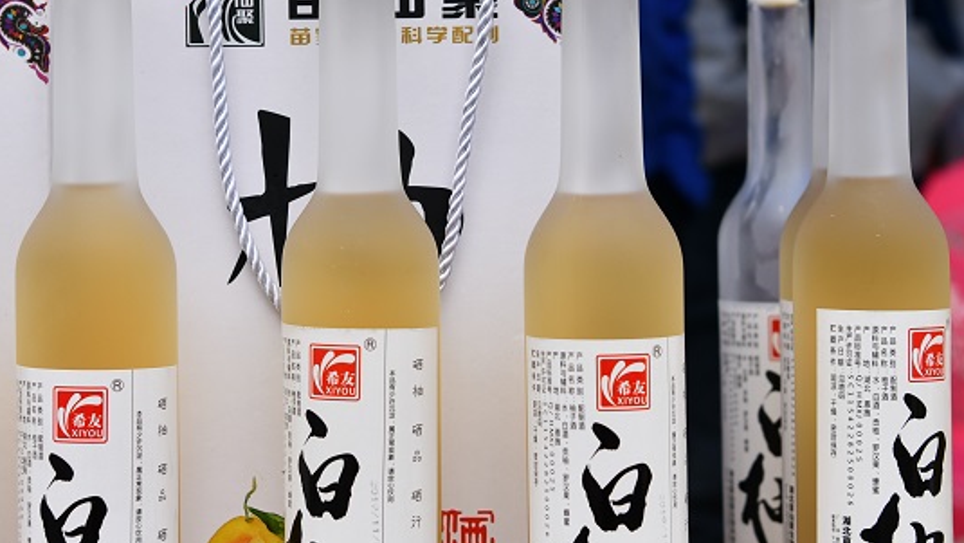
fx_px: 2403
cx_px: 463
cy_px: 215
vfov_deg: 12.9
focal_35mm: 94
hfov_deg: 22.7
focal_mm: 48
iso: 160
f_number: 4
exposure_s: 1/200
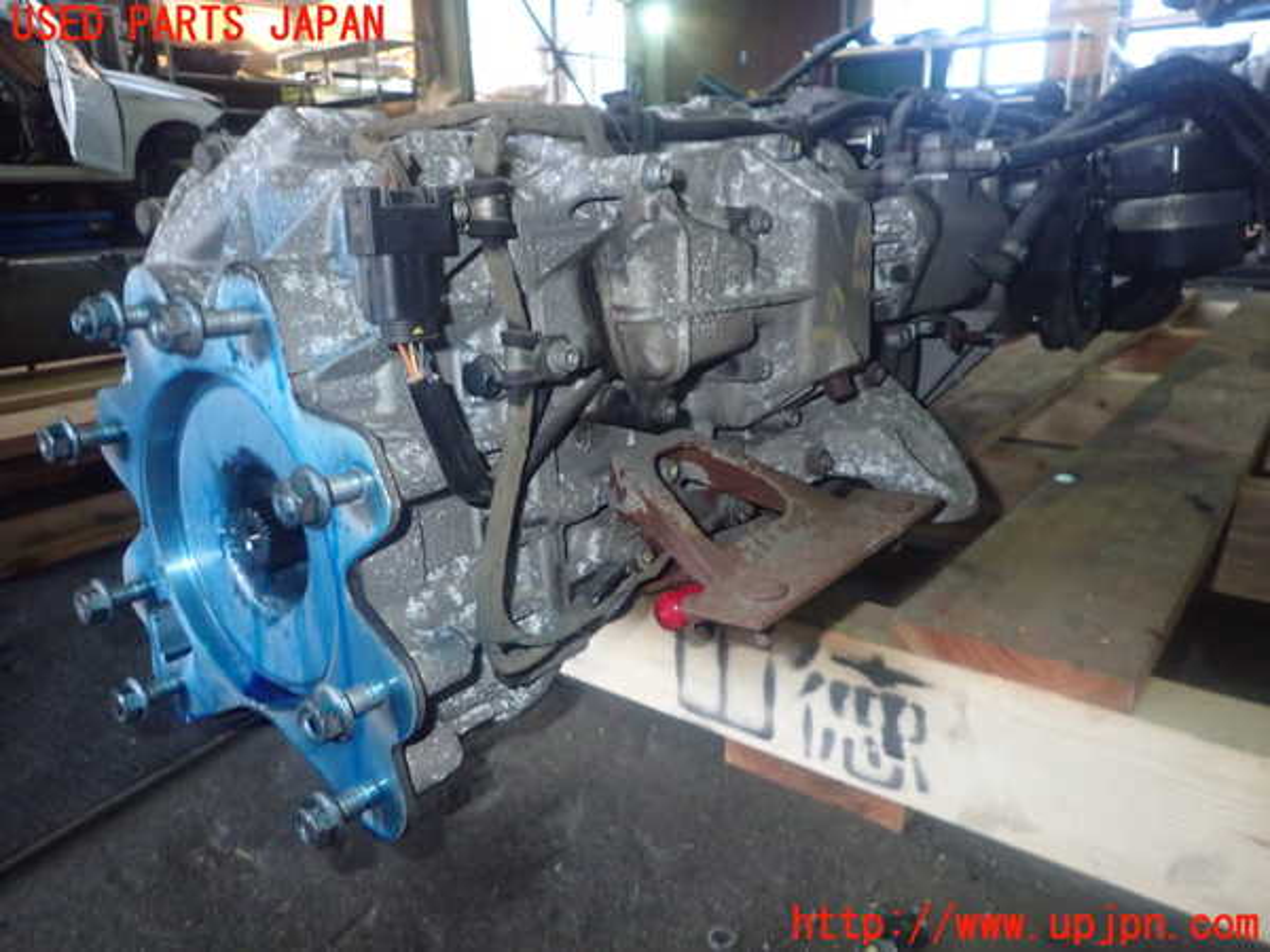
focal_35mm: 25
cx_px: 635
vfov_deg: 54.9
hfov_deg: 69.4
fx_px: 917
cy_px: 476
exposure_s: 1/30
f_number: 5.6
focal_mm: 4.5
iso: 800
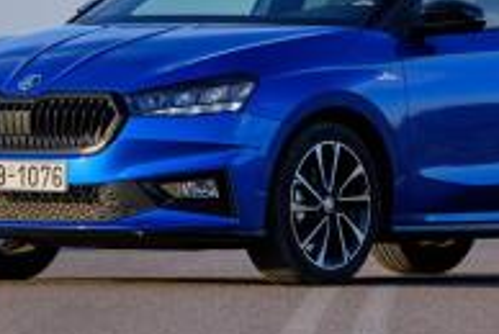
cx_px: 368
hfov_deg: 3.3
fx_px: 8676
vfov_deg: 2.2
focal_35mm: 625
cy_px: 51
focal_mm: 122.5
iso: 160
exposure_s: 1/320
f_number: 6.4
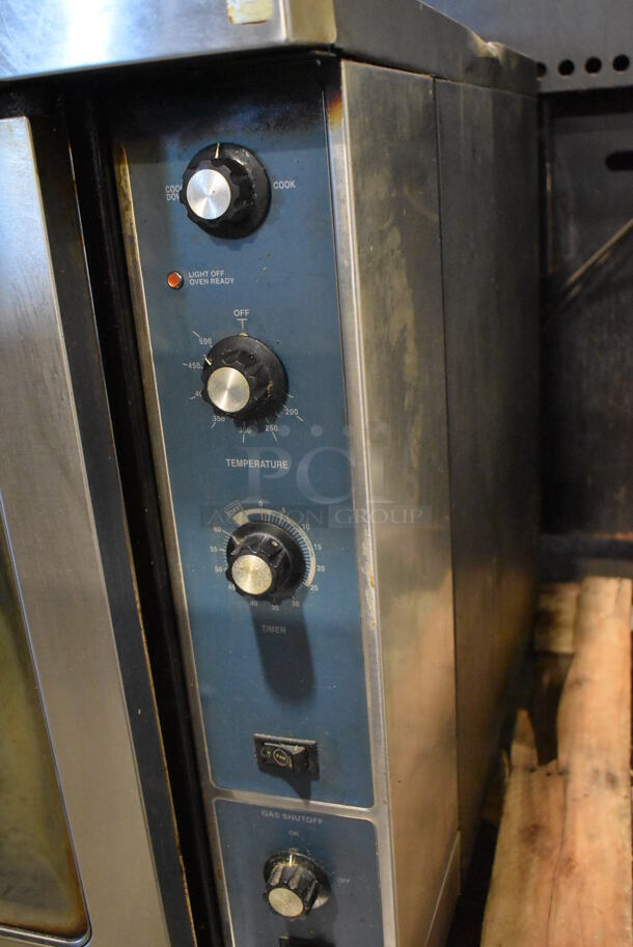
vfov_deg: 53.1
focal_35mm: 36
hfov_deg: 36.9
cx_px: 316
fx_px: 948
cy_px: 474
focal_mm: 24
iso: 8000
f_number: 3.8
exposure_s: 1/125
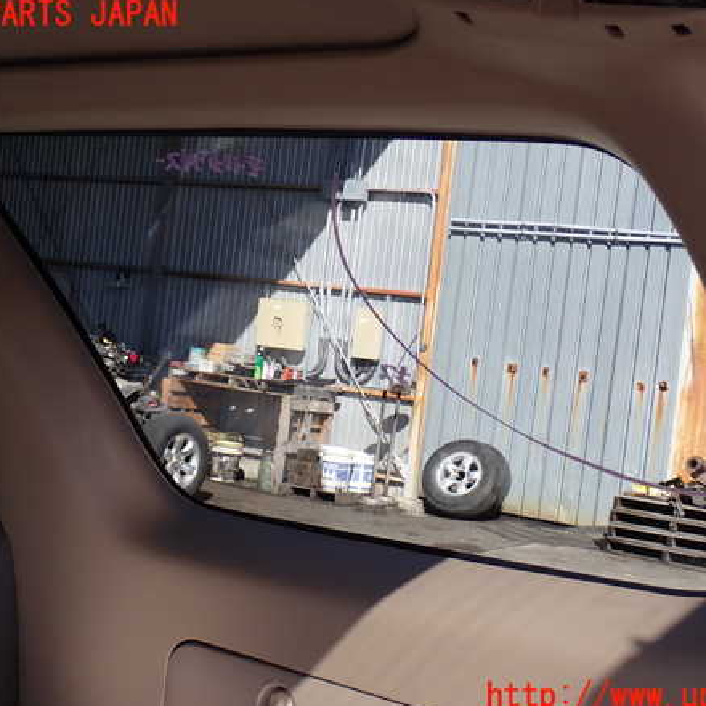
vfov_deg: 32.2
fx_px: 1223
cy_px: 356
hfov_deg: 32.2
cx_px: 367
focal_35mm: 53
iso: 100
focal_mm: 7.84
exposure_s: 1/160
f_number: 4
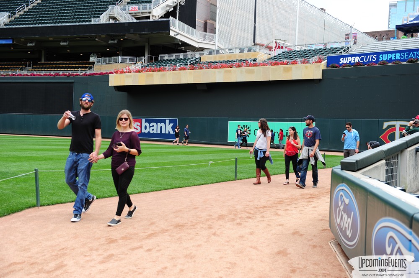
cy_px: 139
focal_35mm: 42
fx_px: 488
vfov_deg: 31.8
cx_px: 210
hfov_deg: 46.4
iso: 200
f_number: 4
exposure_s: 1/400
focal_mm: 42
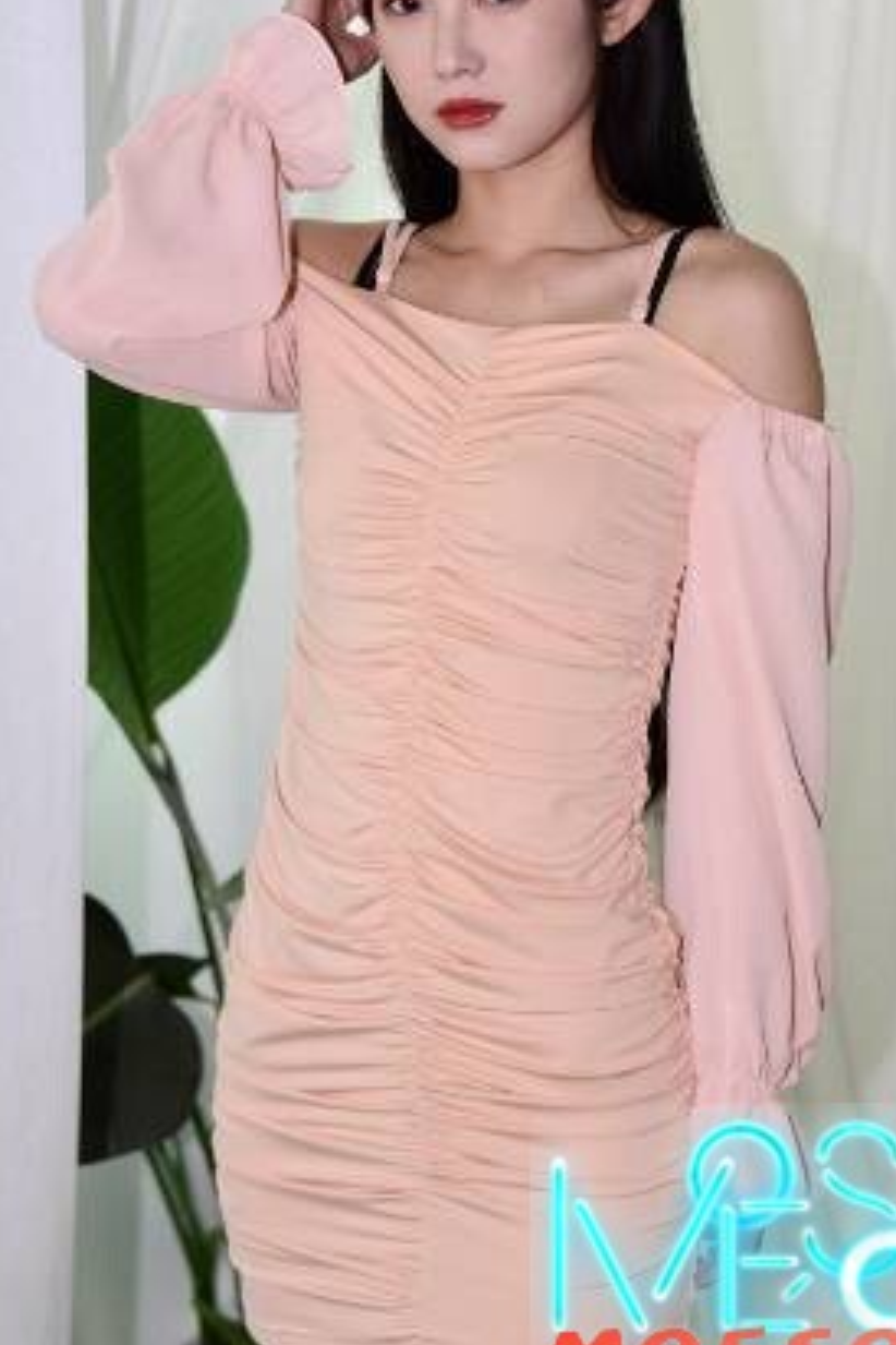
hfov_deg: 13.0
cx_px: 517
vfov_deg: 19.4
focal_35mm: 105
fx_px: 3920
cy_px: 448
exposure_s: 1/60
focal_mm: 72
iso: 200
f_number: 5
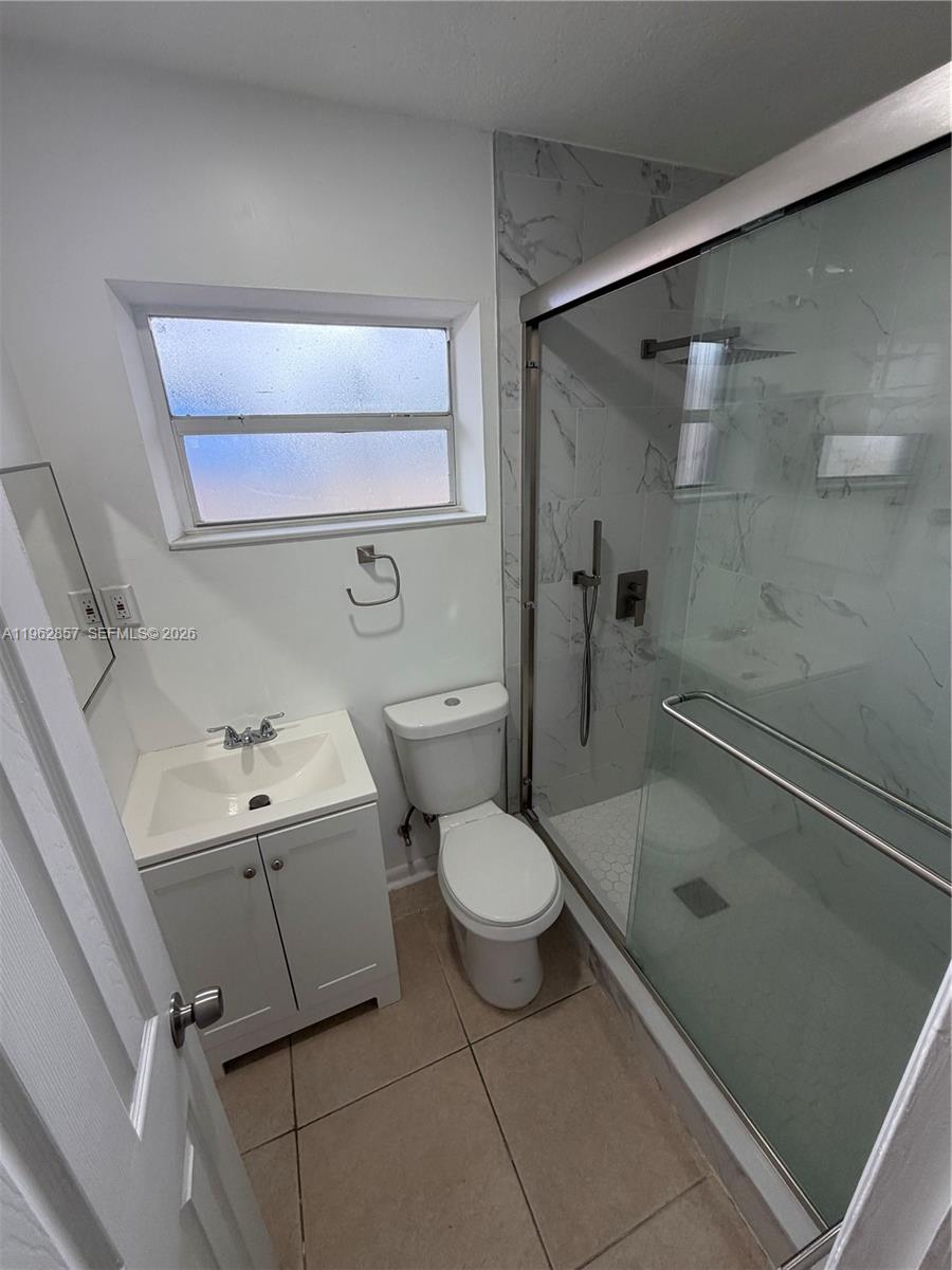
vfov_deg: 102.1
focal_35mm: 14
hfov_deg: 85.7
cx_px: 476
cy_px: 635
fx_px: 513
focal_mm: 2.22
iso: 160
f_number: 2.2
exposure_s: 1/121
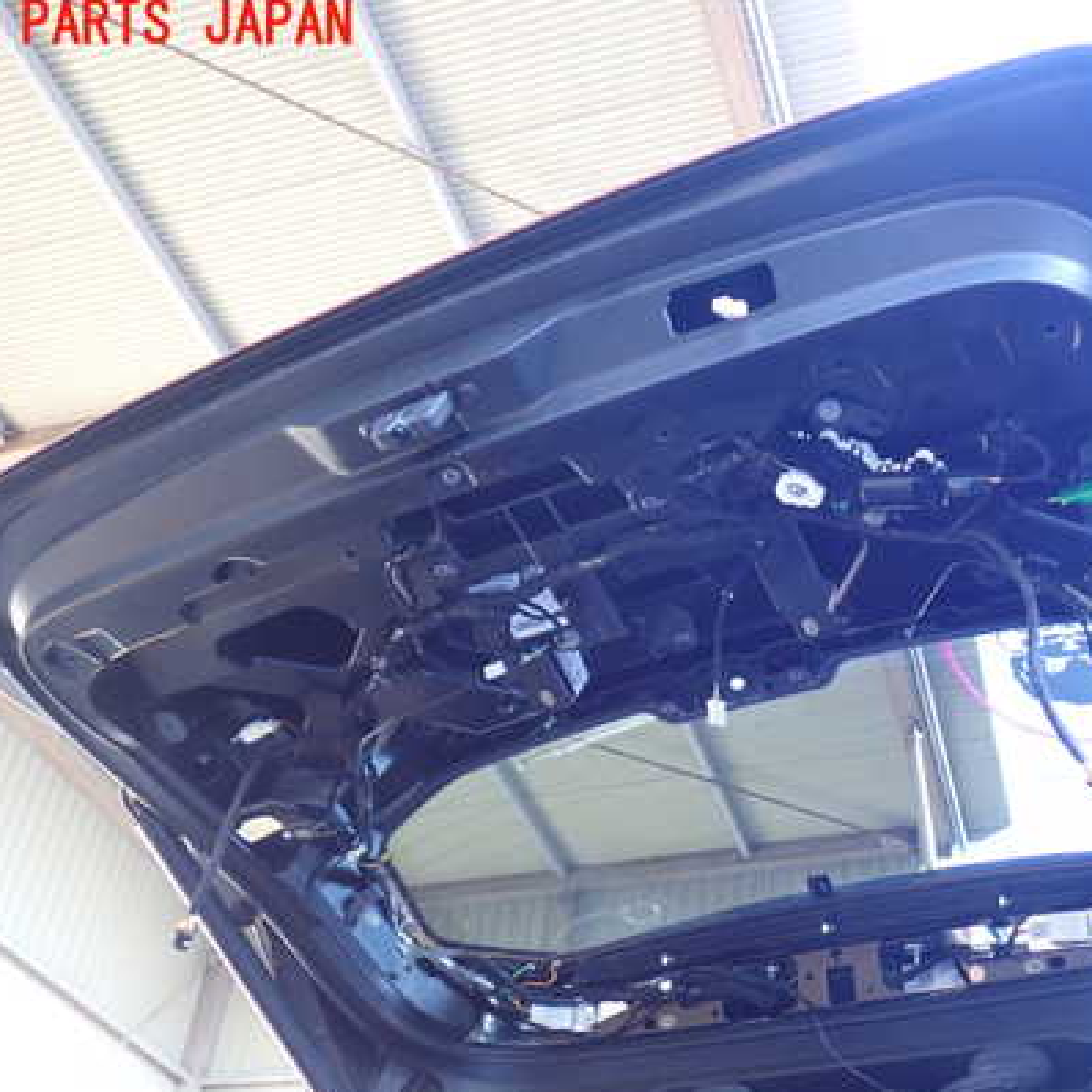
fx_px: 1428
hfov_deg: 41.6
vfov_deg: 41.8
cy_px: 609
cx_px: 678
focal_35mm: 40
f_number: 2.3
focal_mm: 5.4
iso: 200
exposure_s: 1/60
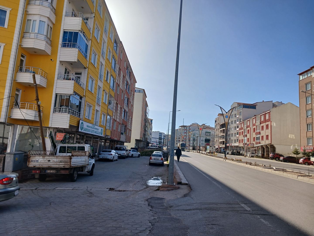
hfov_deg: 65.3
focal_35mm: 27
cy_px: 118
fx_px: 245
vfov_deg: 51.4
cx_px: 157
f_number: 1.8
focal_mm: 4
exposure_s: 1/791
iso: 20
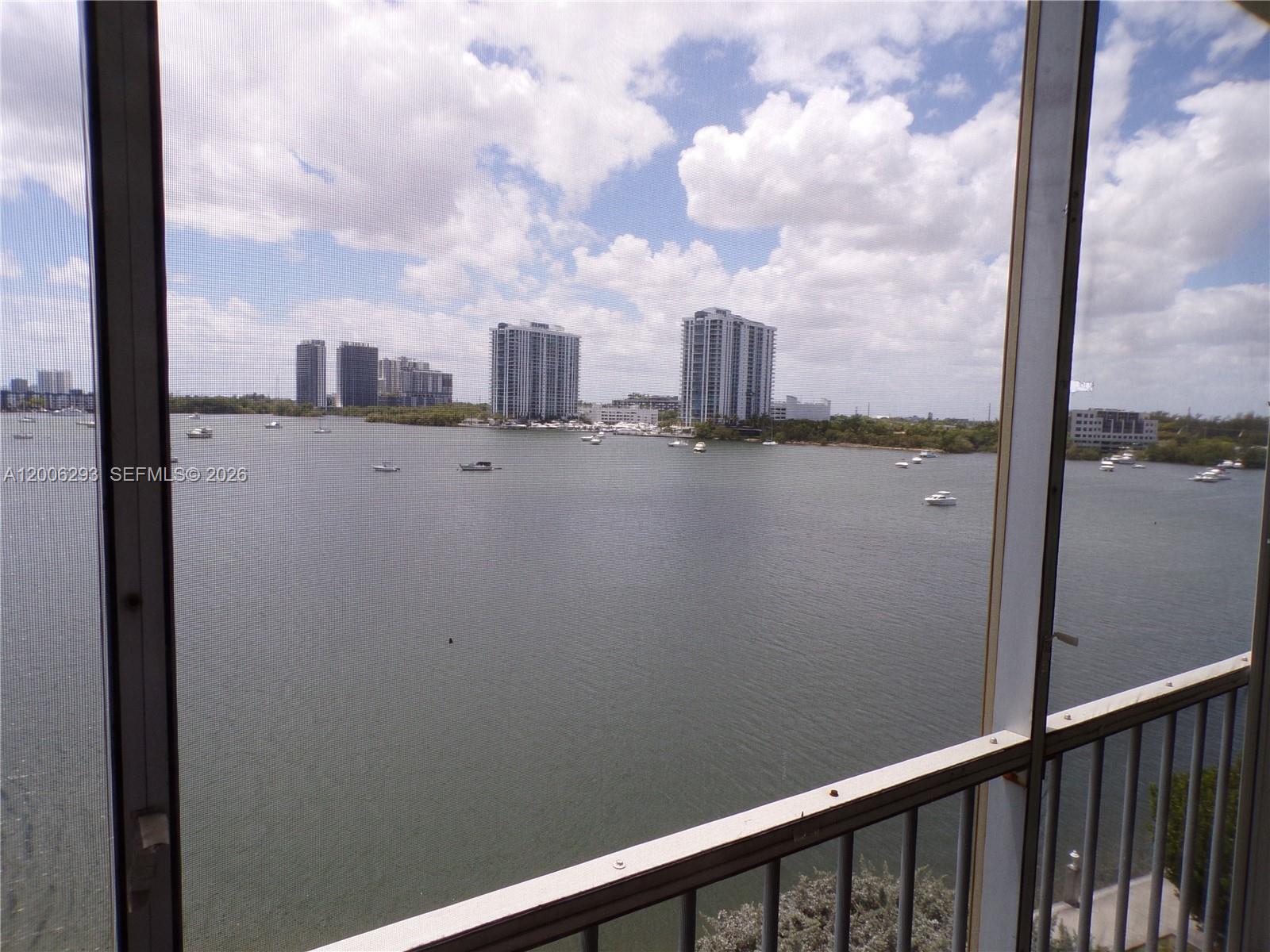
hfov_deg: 71.6
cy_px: 476
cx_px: 635
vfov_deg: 56.8
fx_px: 881
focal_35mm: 24
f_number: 5.8
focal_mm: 4.3
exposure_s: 1/340
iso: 80
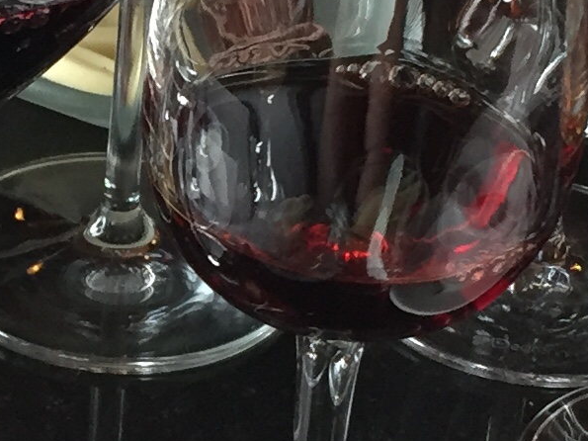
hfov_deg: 12.4
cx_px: 89
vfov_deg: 9.3
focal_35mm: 159
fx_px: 2700
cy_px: 288
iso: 100
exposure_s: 1/30
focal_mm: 4.15
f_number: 2.2
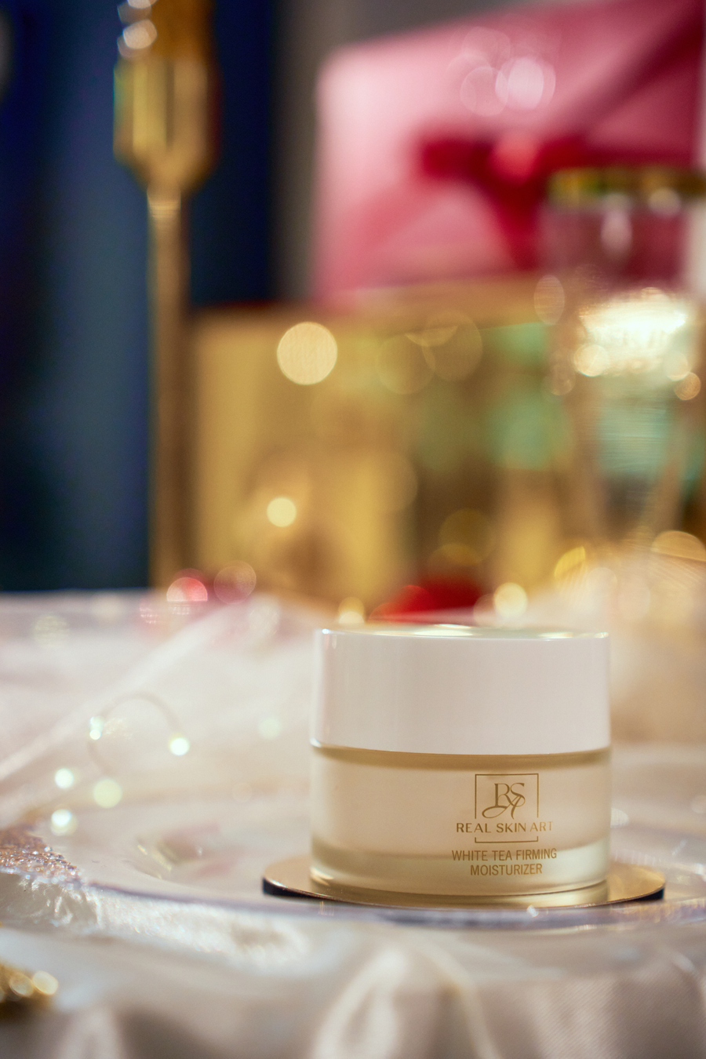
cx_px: 353
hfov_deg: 18.2
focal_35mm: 75
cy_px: 530
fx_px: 2206
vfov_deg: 27.0
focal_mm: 75
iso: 800
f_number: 3.5
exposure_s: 1/640
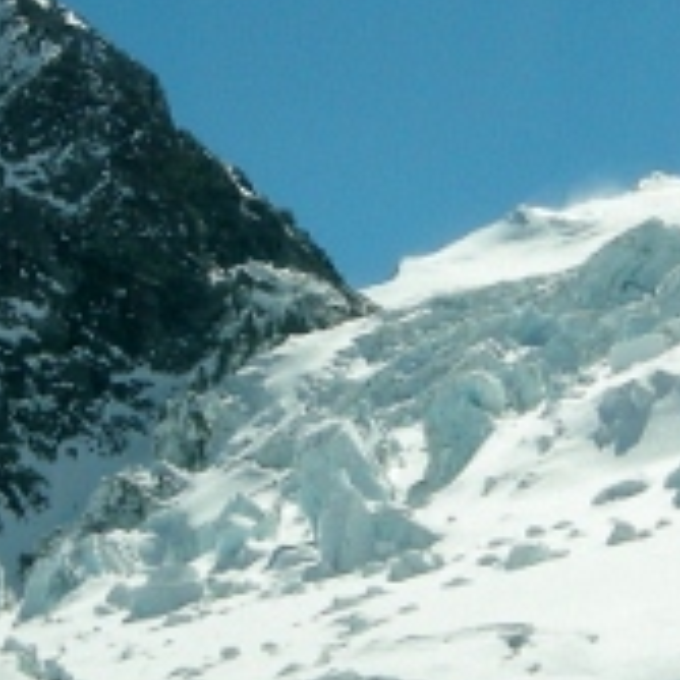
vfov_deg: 11.8
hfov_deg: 11.8
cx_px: 383
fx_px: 3289
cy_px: 350
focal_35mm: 148
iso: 64
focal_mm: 7.5
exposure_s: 1/728
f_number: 6.8
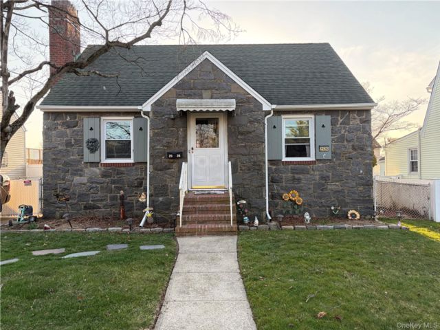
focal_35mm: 26
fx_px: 330
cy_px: 165
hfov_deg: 67.3
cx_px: 220
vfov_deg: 53.1
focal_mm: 5.96
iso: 64
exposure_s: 1/527
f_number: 1.6
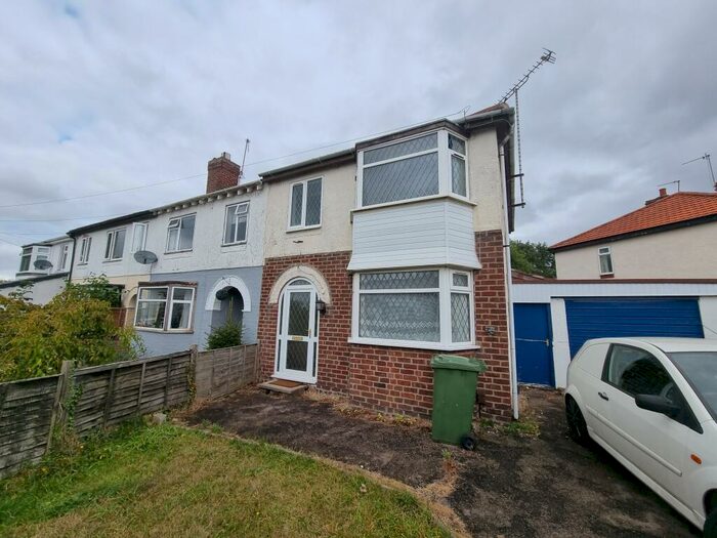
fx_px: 269
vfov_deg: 89.9
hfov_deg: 106.2
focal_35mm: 13
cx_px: 358
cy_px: 269
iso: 50
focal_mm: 2.2
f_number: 2.2
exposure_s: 1/1480
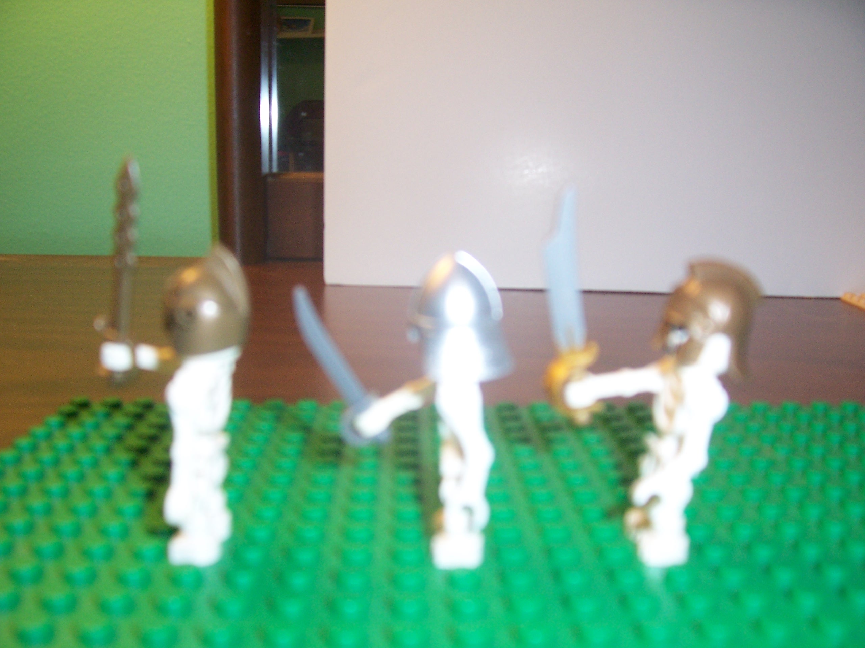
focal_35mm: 34
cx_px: 432
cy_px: 324
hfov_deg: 54.0
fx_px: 850
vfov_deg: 41.8
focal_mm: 5.6
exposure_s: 1/60
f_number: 2.7
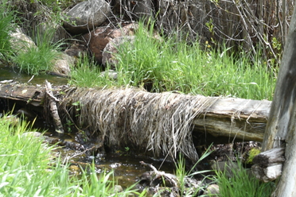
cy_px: -59
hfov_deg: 12.4
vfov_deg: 8.2
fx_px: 1357
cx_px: 263
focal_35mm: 165
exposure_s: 1/160
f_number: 6.3
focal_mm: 48
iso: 100
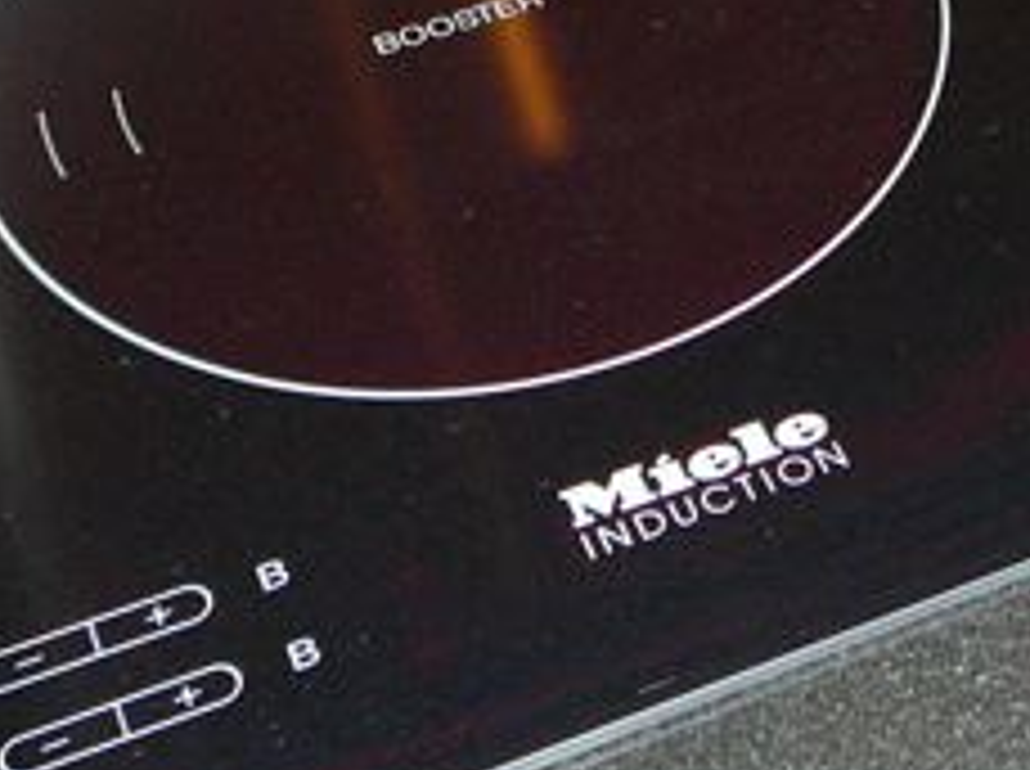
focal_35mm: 98
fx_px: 2911
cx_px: 963
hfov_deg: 19.6
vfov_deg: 14.8
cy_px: -27
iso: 160
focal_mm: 5.2
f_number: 2.8
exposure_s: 1/8
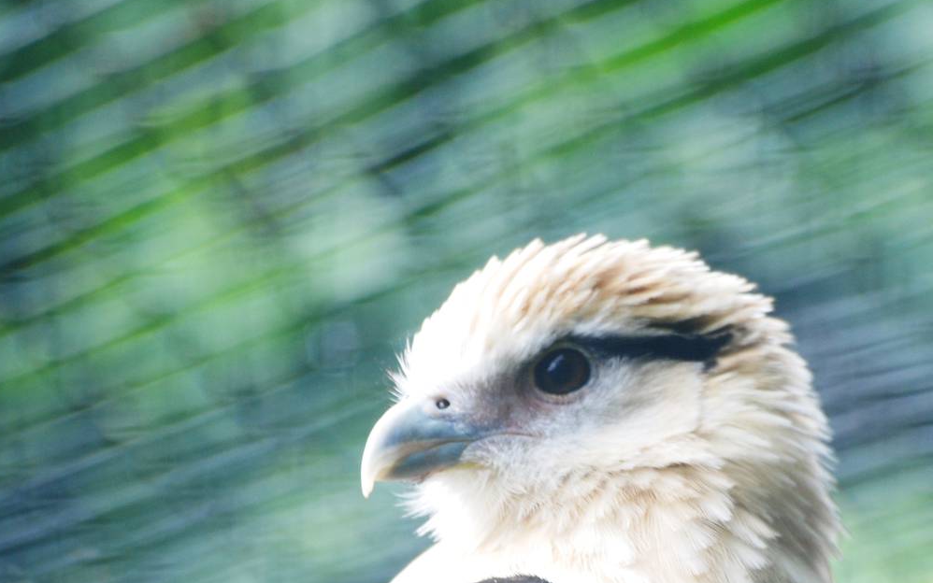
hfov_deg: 2.9
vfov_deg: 1.8
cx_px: 634
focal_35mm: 736
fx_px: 18717
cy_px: 479
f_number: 5.6
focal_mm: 300
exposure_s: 1/160
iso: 400
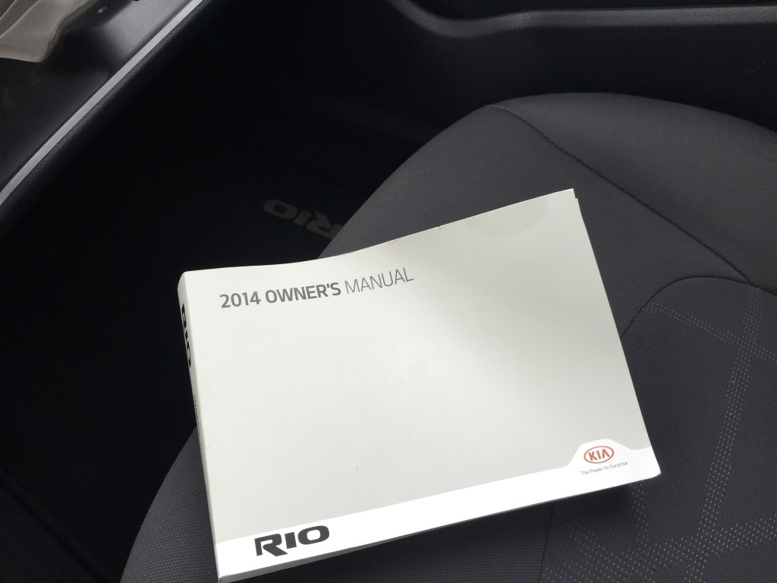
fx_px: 651
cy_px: 292
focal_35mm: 29
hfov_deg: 61.7
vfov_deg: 48.2
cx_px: 388
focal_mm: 4.15
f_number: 2.2
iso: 40
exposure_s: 1/120
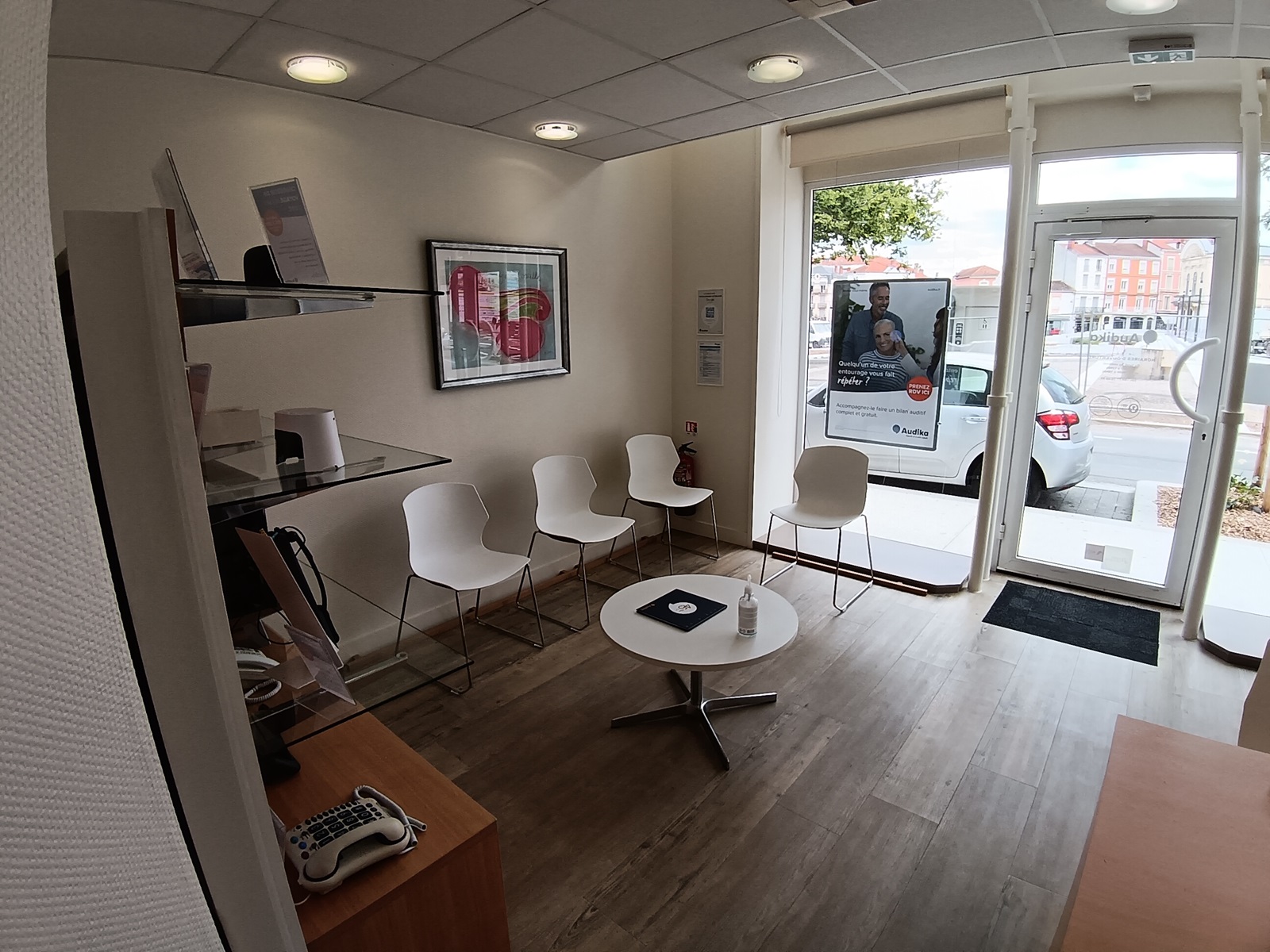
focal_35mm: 17
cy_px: 476
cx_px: 635
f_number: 2.2
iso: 100
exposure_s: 1/178
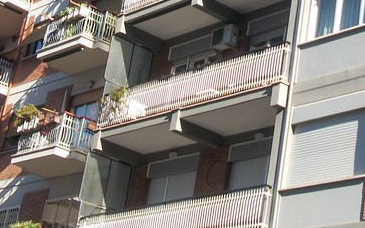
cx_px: 281
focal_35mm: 107
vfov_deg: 12.0
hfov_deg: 19.3
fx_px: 1064
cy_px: -26
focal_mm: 5.7
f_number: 8.8
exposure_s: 1/100
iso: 80
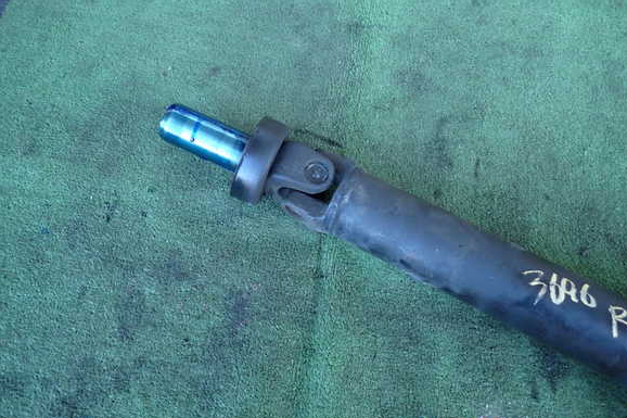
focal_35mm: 27
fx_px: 470
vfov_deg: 47.9
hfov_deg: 67.4
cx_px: 324
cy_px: 200
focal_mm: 4.5
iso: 200
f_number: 2
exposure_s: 1/80
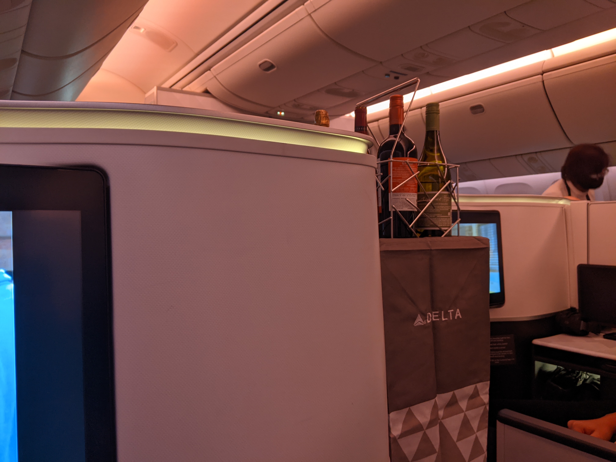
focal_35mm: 27
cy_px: 231
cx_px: 308
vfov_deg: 51.4
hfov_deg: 65.3
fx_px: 480
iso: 171
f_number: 1.8
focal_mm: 4.44
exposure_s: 1/23.7
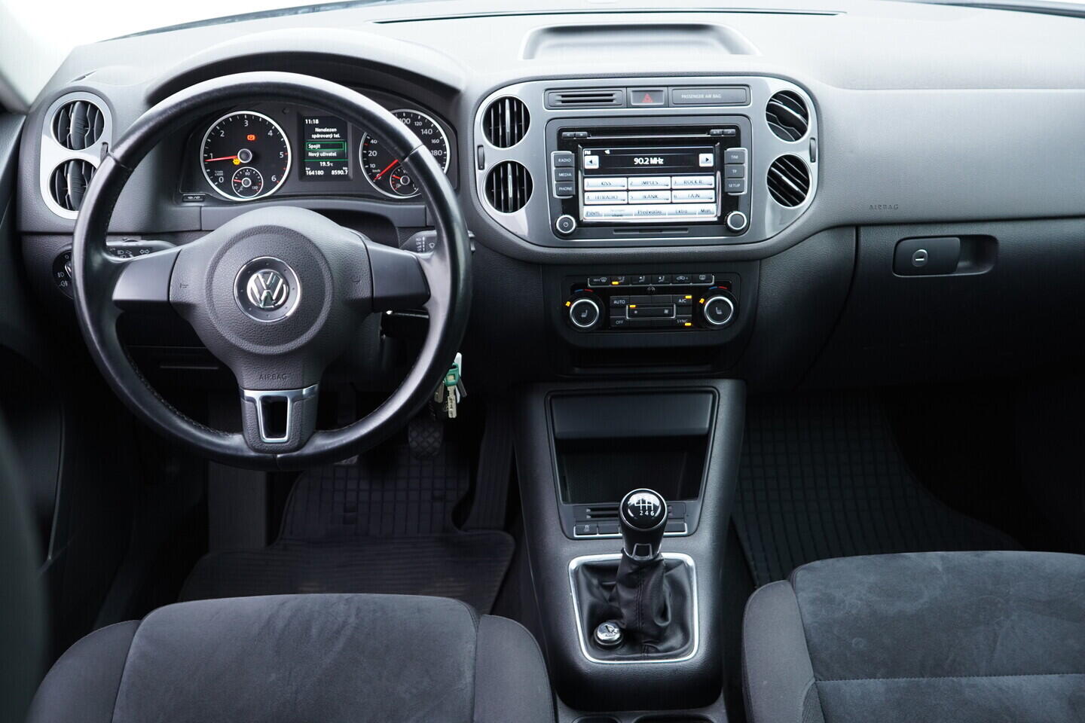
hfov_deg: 53.1
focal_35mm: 36
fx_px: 1085
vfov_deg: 36.9
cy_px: 362
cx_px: 542
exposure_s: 1/40
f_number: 2.8
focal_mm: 24
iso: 400
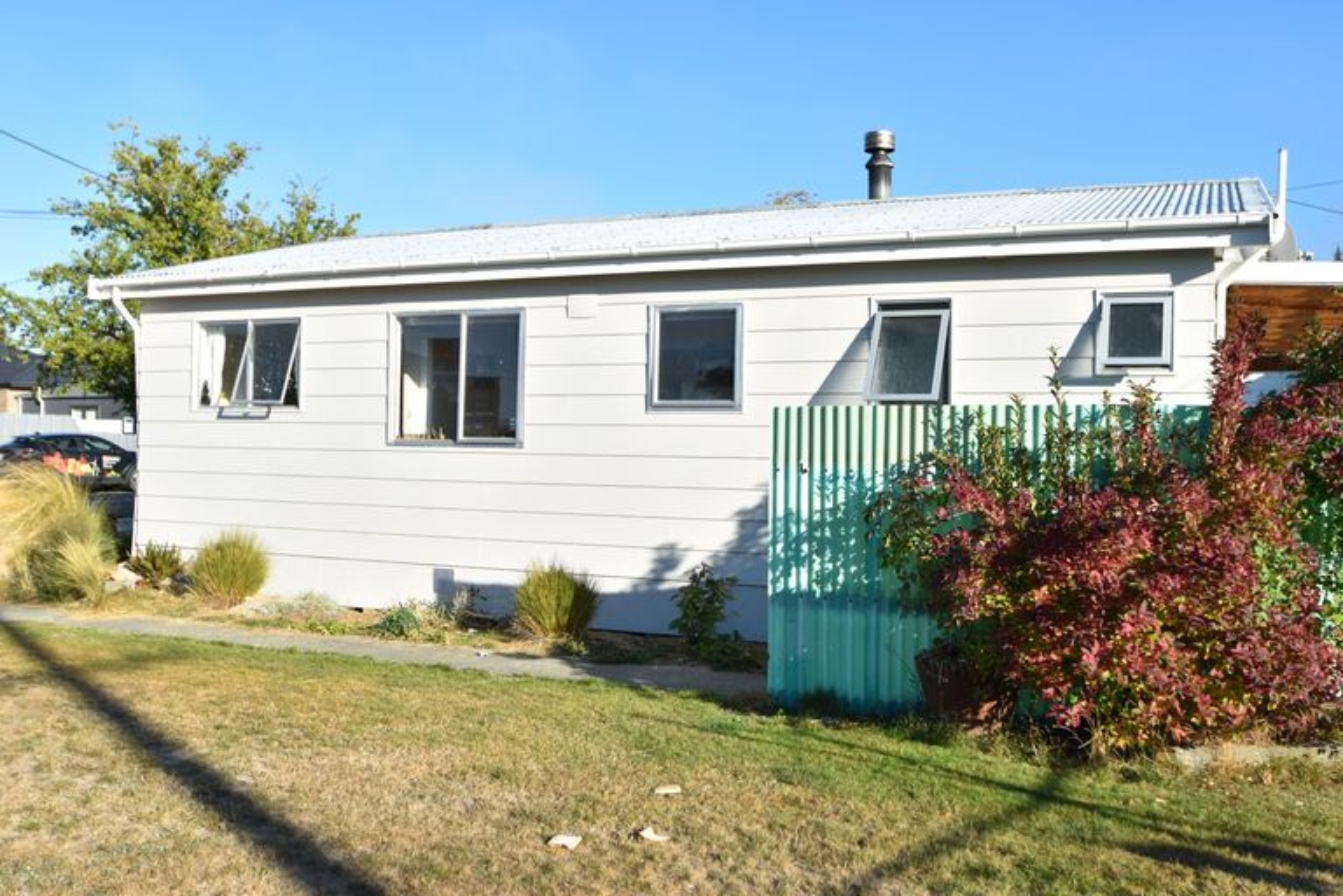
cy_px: 448
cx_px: 672
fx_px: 1175
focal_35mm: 32
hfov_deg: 59.5
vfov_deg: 41.7
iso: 200
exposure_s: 1/320
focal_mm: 21
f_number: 9
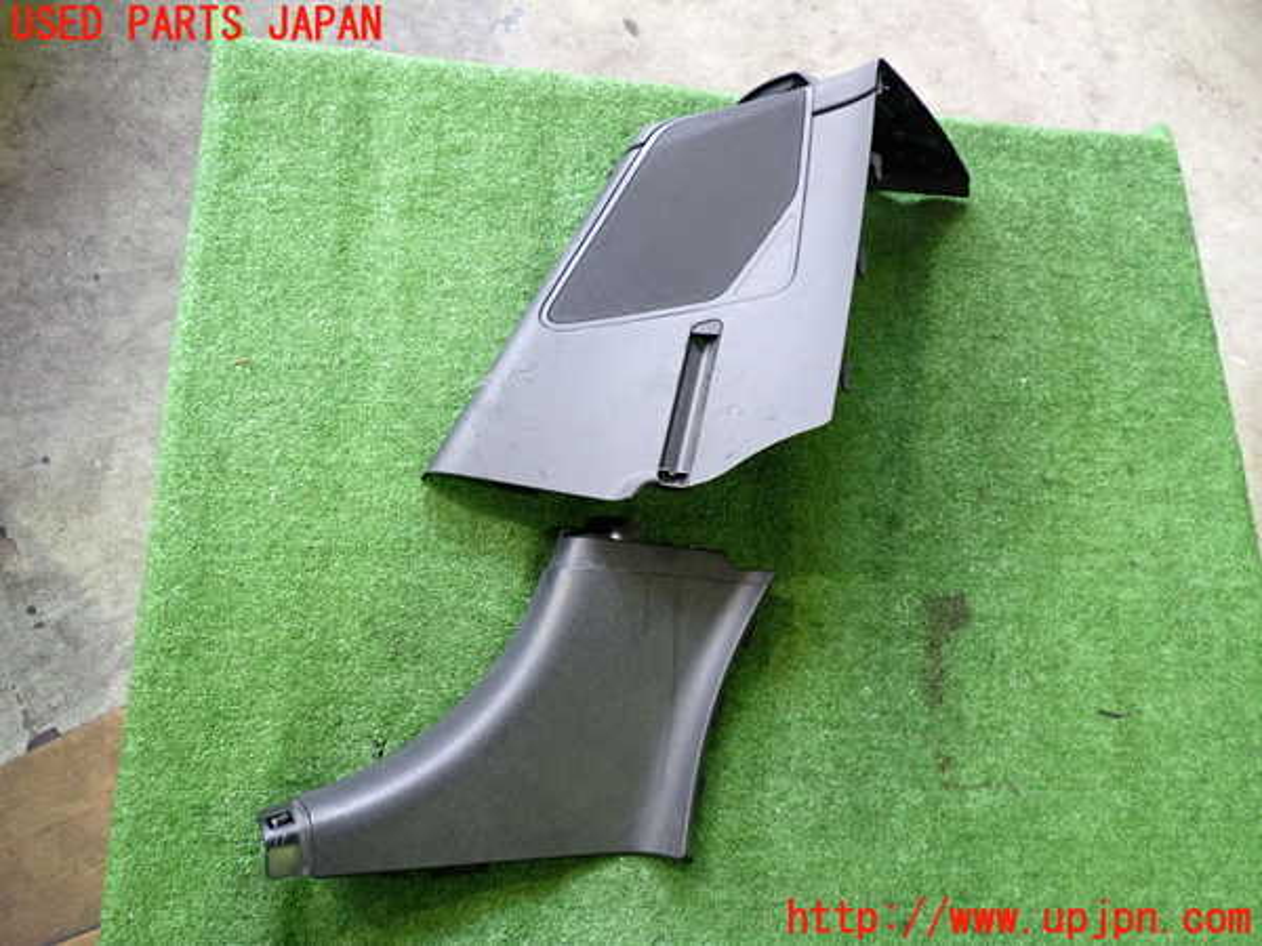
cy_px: 473
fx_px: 1094
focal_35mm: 30
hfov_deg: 60.0
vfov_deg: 46.8
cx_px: 631
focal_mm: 5.4
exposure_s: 1/30
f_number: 2.3
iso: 250
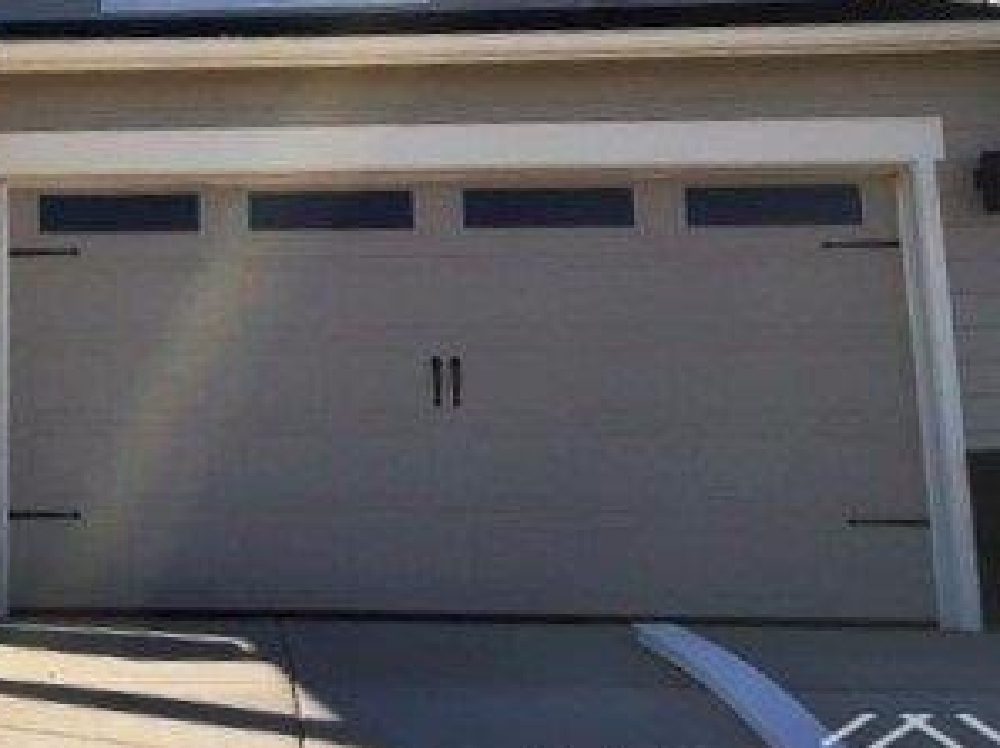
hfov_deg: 31.2
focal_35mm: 58
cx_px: 42
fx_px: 1674
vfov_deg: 24.9
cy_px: 176
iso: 25
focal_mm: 4.15
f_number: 2.2
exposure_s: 1/1221
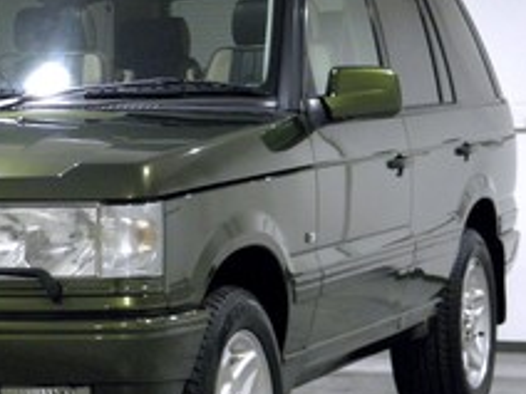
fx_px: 2051
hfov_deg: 14.4
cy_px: 224
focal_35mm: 135
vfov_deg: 11.0
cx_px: 30
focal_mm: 12.2
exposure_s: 1/8
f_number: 4.3
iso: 200
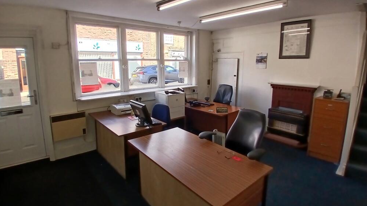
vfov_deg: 58.1
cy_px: 88
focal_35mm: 19
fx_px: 185
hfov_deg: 89.6
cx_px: 179
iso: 50
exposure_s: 1/139
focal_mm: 1.4
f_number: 2.2
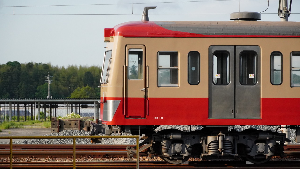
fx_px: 978
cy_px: 95
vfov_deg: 9.9
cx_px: 150
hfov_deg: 17.4
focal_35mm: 123
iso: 3200
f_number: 5.6
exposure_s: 1/1000
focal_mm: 78
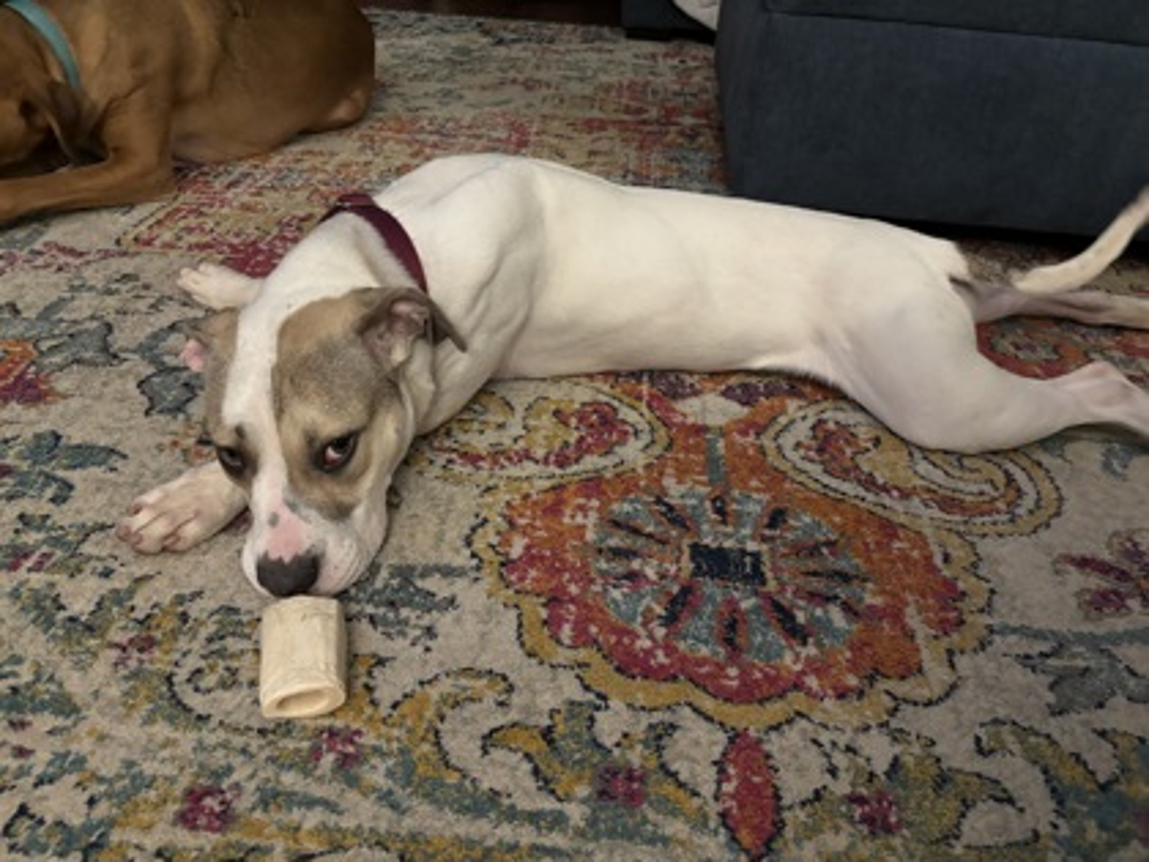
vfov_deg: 53.1
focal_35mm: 26
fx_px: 863
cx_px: 574
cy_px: 431
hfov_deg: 67.3
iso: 500
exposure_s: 1/30
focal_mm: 5.96
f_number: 1.6
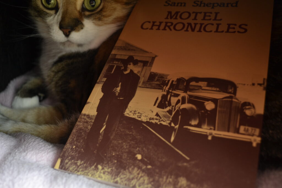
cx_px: 141
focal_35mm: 36
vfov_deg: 36.9
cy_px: 94
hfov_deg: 53.1
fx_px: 282
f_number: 4
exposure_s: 1/5
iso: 400
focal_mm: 24
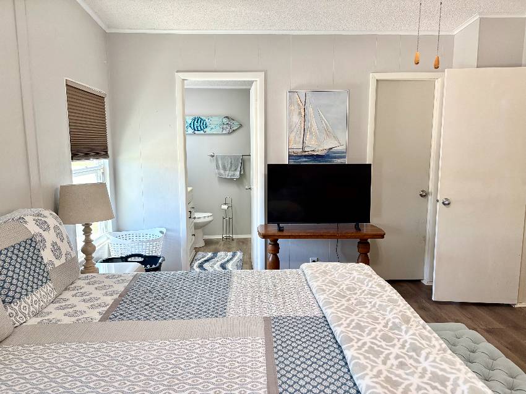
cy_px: 197
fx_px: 395
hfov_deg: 67.3
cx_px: 263
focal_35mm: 26
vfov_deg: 53.0
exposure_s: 1/120
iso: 200
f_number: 1.6
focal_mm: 5.96
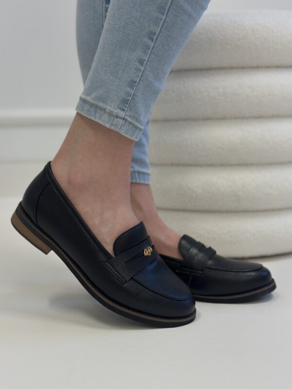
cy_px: 194
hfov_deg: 30.3
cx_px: 146
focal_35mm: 48
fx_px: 540
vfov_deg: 39.7
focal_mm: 6.86
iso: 125
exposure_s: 1/100
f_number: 1.78
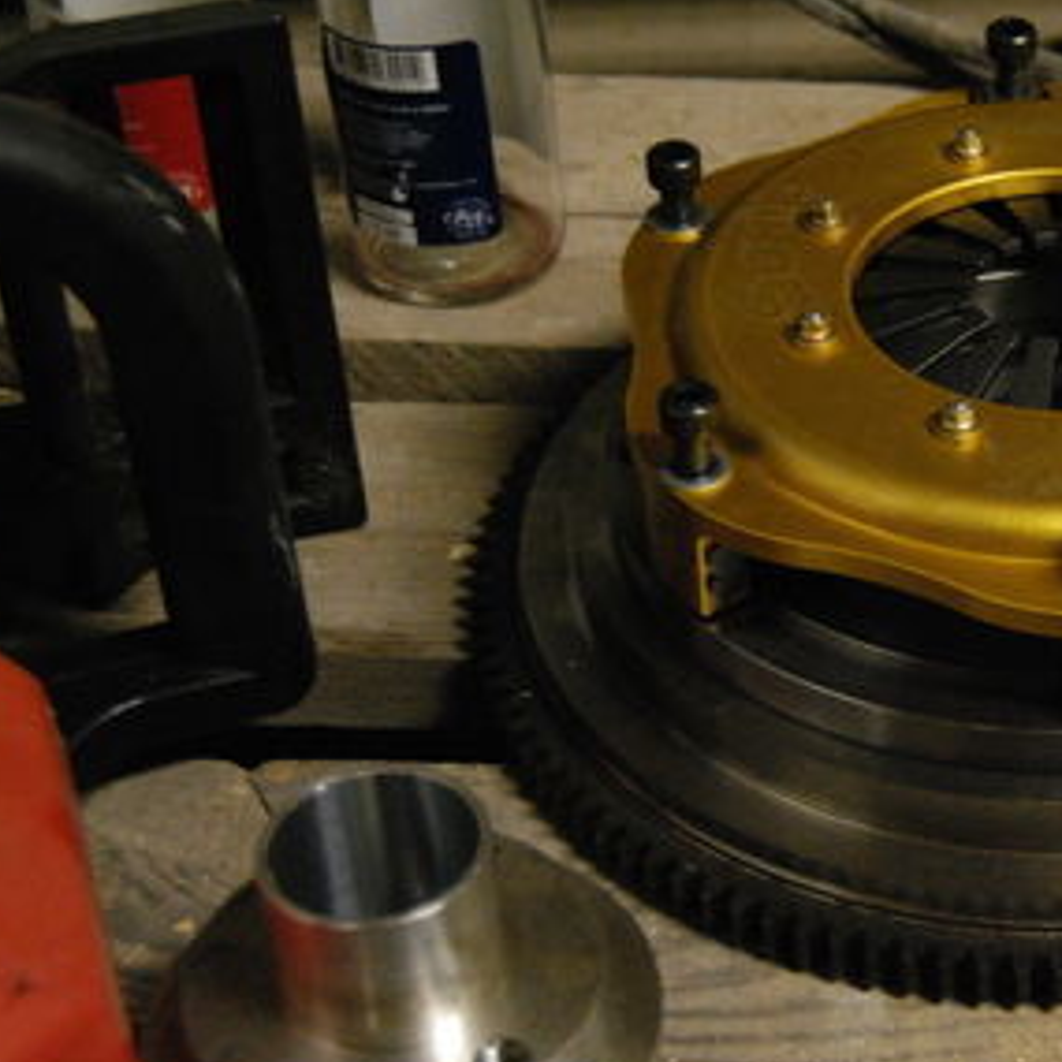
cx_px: 1133
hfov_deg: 19.4
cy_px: 484
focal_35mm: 86
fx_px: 2985
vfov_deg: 20.2
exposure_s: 1/30
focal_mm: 30
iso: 1600
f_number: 4.2
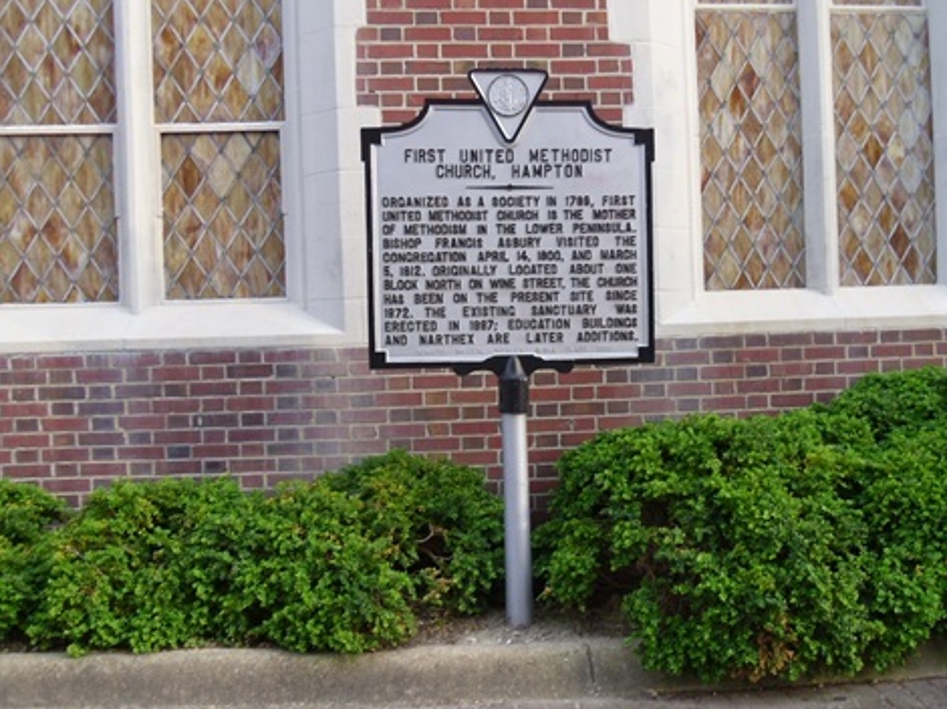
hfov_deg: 55.3
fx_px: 902
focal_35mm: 33
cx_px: 502
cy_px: 333
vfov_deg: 42.9
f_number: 3.3
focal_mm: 5.6
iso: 80
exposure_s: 1/90
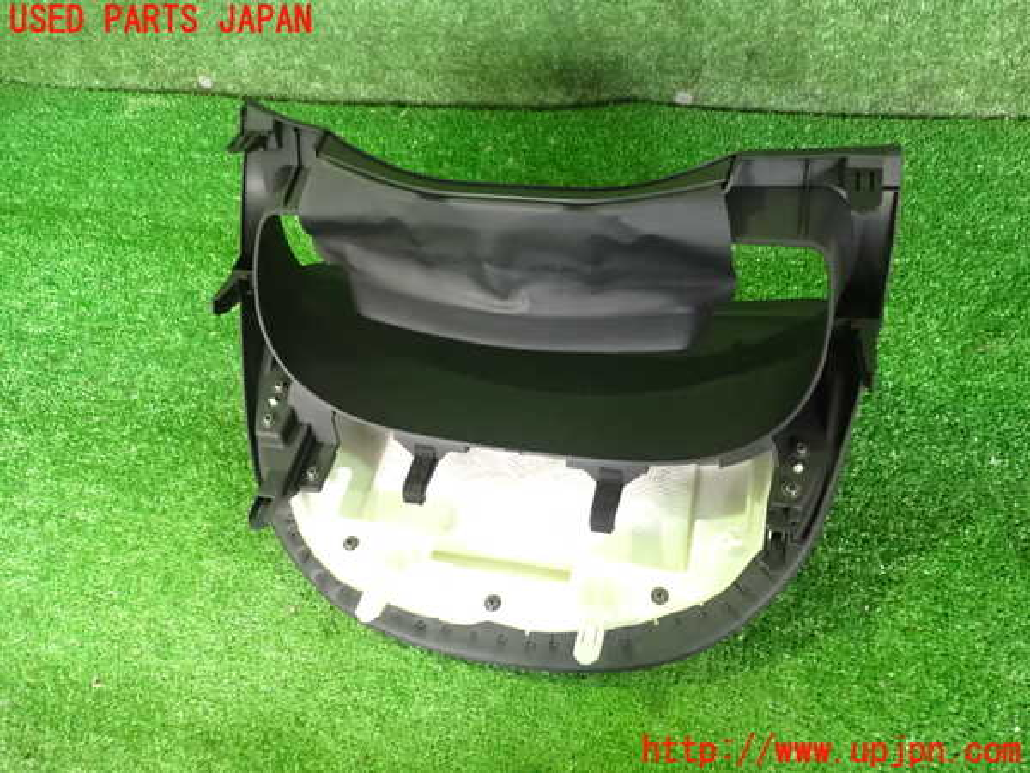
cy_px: 386
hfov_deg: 60.0
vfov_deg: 46.8
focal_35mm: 30
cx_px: 515
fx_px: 893
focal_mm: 5.4
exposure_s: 1/60
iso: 1600
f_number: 2.3
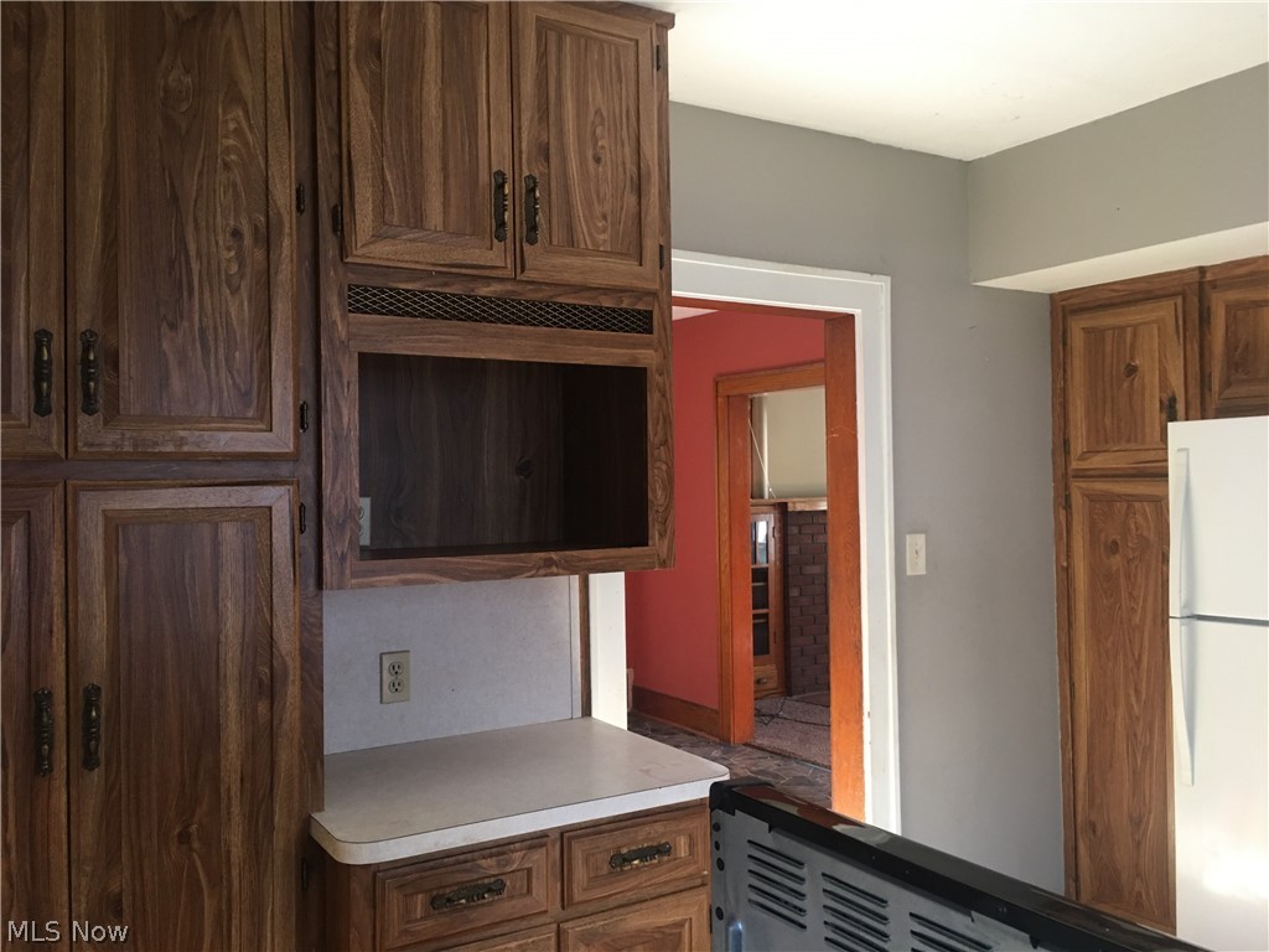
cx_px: 634
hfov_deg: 61.7
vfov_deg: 48.2
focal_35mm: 29
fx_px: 1063
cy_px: 476
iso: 50
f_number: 2.2
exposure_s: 1/15
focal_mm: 4.15
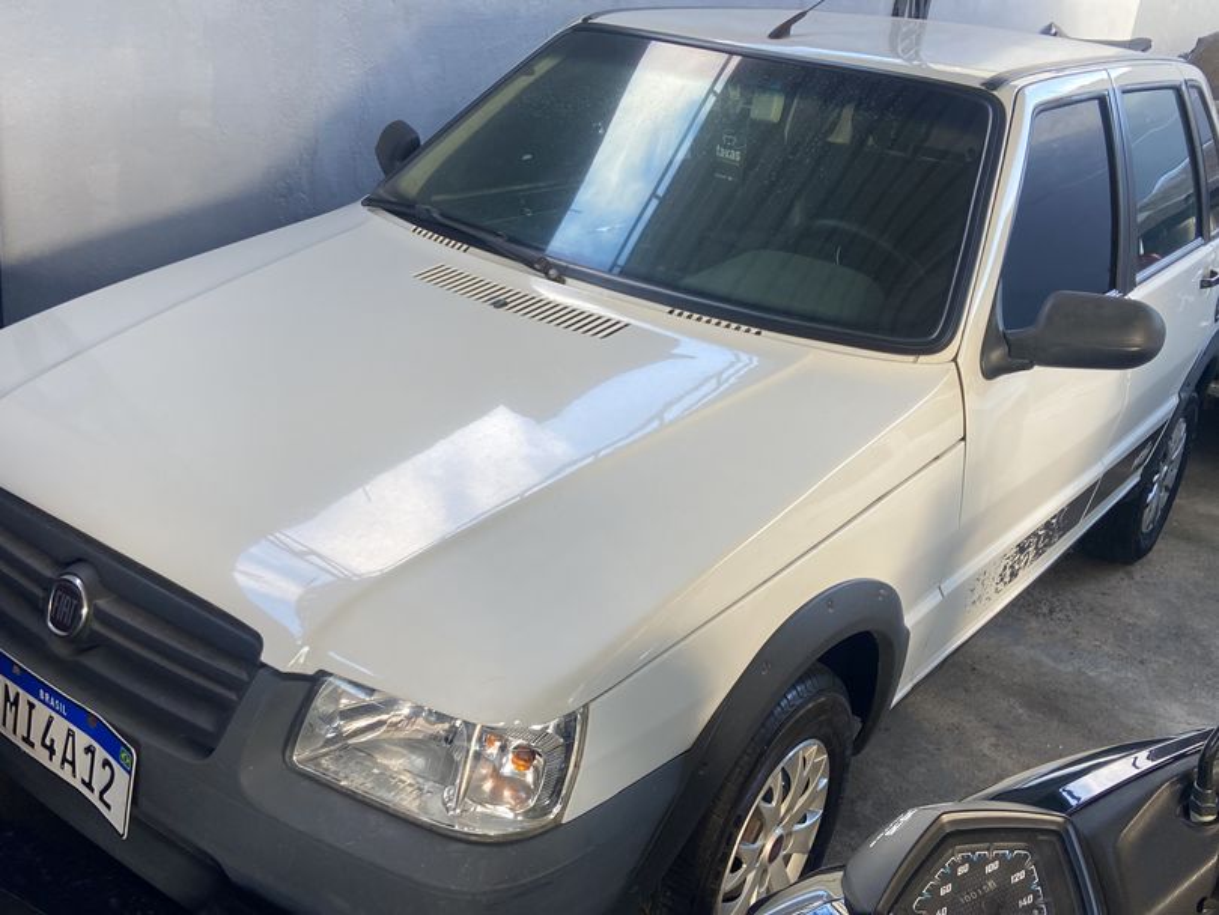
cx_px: 610
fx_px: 1057
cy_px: 458
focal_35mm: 30
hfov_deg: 59.9
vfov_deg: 46.8
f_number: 1.8
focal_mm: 4.25
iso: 32
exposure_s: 1/69
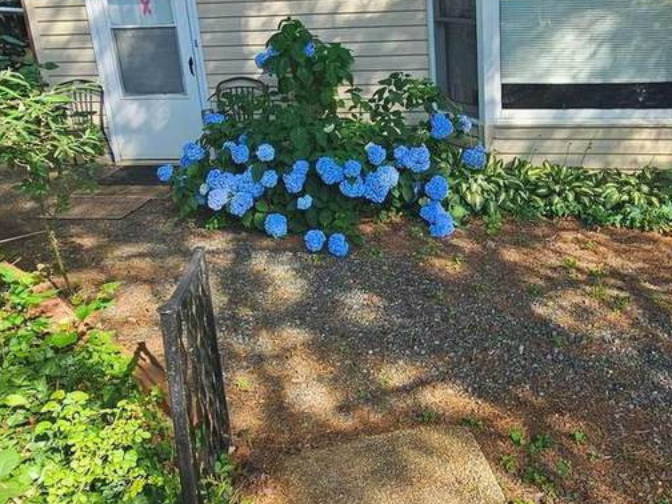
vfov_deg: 42.5
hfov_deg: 54.7
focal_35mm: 33
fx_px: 641
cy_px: 177
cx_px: 424
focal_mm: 2.2
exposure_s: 1/388
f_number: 2.2
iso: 50
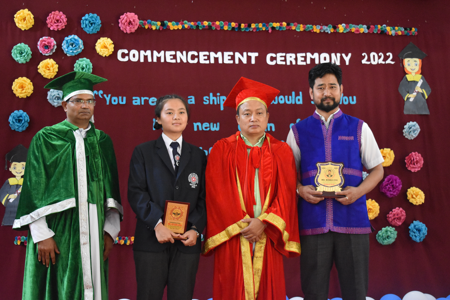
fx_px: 750
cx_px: 225
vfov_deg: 22.6
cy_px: 150
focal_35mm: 60
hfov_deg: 33.4
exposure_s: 1/60
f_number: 5
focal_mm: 40
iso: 5000
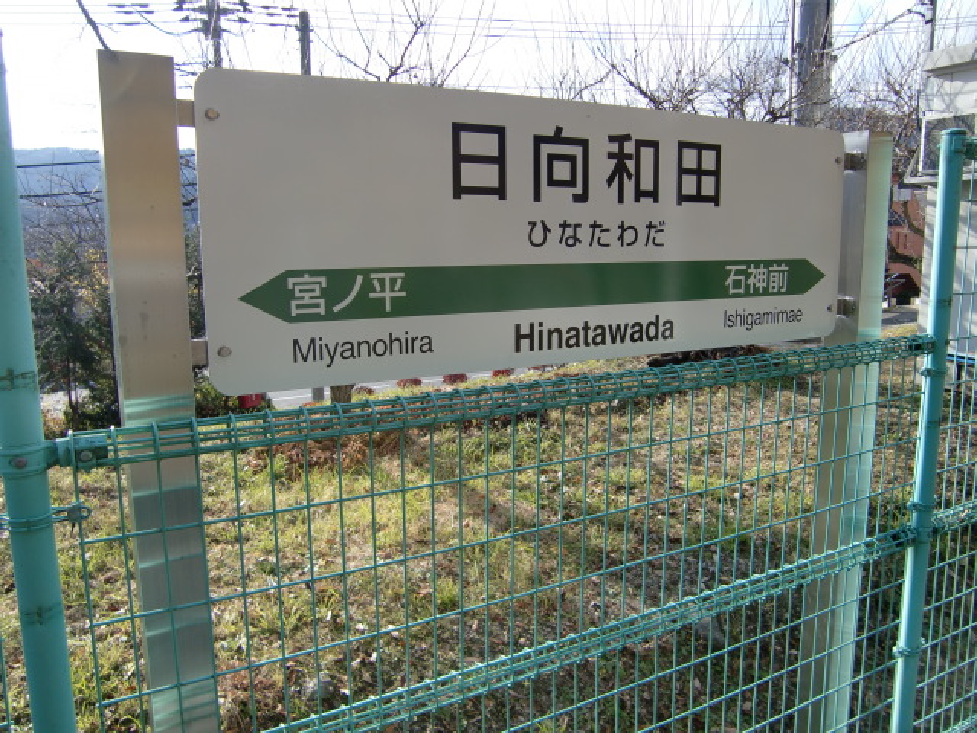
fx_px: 790
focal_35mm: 28
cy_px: 366
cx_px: 488
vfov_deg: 49.7
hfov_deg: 63.4
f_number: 2.6
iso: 64
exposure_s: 1/500
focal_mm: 4.9
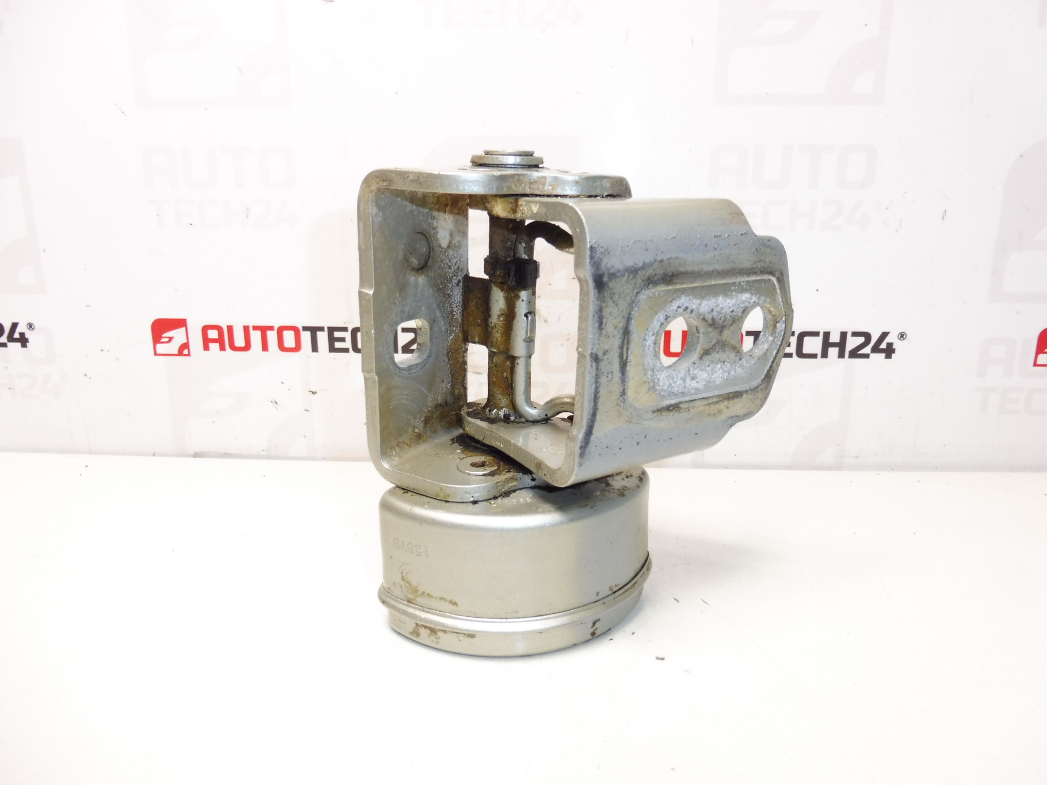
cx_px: 524
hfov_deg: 71.6
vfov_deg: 56.8
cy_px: 392
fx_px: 726
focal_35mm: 24
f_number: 3.5
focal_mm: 4.3
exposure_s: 1/60
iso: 200
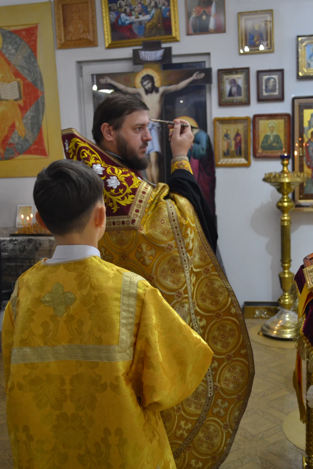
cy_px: 234
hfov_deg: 30.9
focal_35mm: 44
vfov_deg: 45.0
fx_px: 567
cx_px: 156
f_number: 4.5
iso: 1400
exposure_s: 1/60
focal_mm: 29
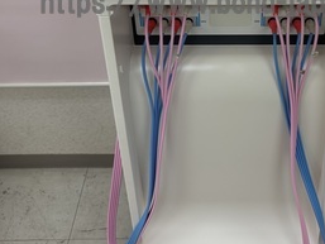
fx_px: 507
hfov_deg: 35.0
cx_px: 228
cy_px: 6
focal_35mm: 54
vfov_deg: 25.8
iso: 32
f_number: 1.6
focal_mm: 5.96
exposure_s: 1/130
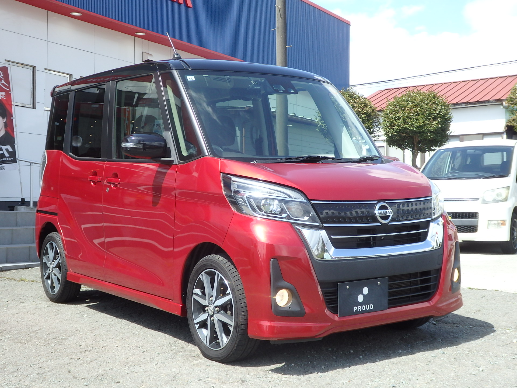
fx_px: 672
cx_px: 258
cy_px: 194
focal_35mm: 45
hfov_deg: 42.1
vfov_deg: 32.2
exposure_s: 1/500
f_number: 10.8
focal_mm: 8
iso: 125
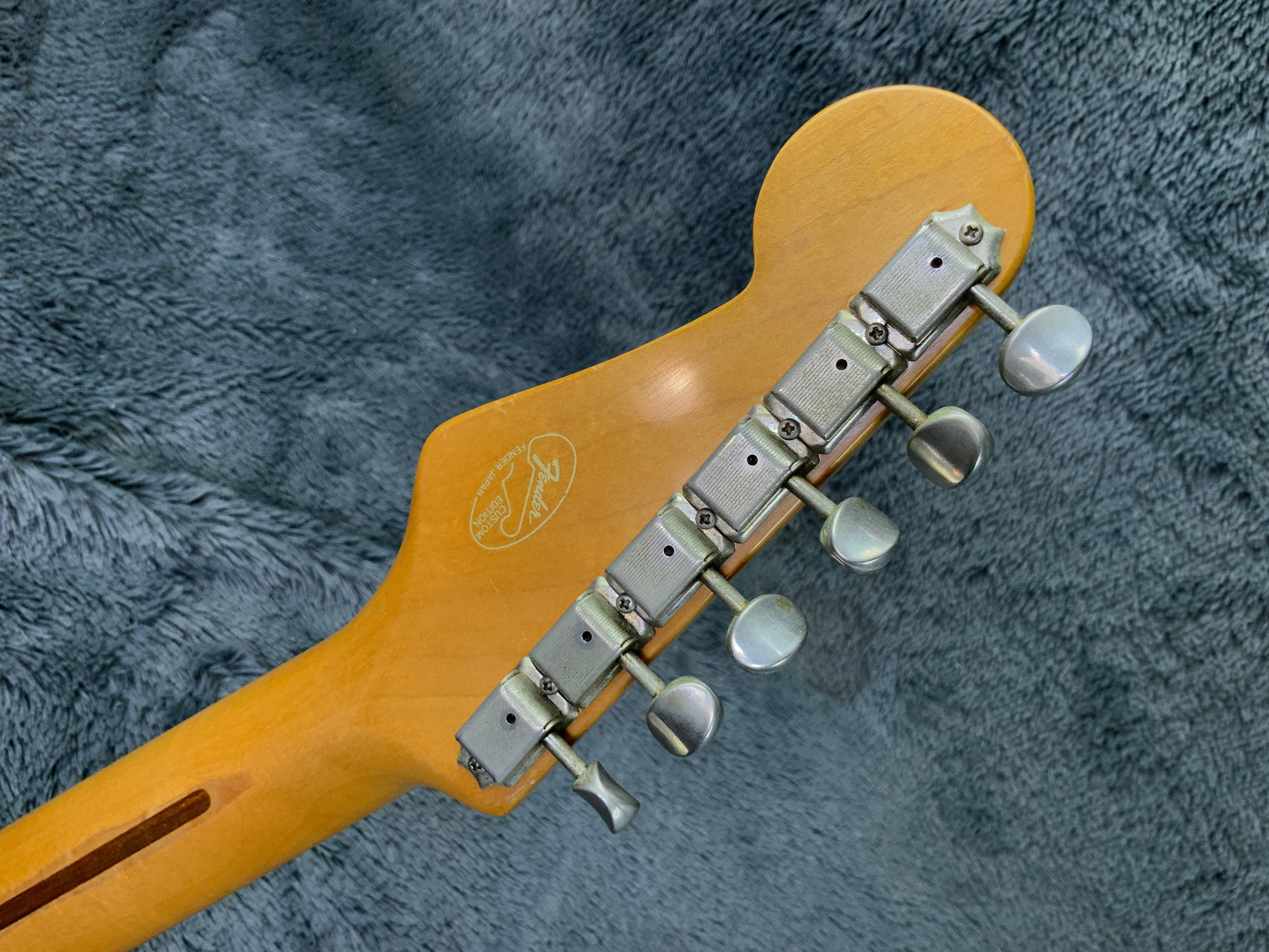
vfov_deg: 48.2
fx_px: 1063
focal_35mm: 29
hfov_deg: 61.7
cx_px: 634
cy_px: 476
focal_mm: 3
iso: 50
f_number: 1.8
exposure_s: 1/100
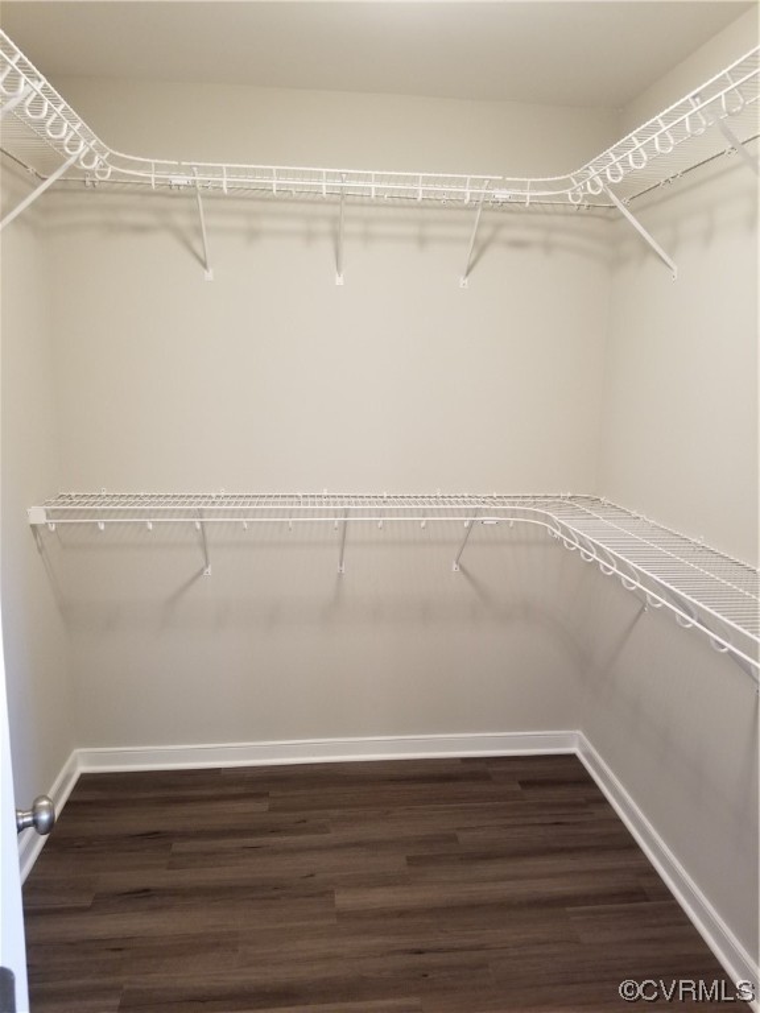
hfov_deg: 53.1
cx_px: 380
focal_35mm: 26
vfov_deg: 67.3
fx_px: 761
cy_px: 506
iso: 250
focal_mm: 4.25
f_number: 1.7
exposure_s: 1/30
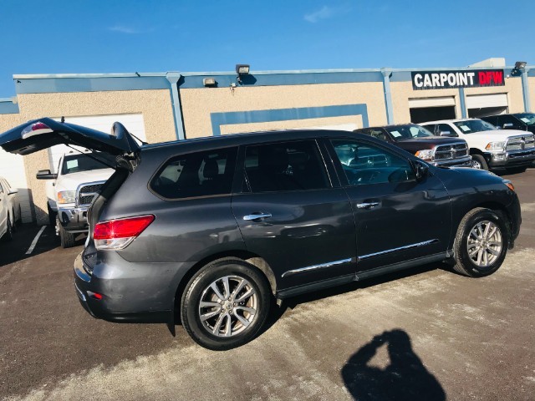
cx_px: 268
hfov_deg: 63.4
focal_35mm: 28
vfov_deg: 49.7
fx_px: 433
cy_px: 200
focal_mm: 3.99
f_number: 1.8
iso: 20
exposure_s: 1/2128
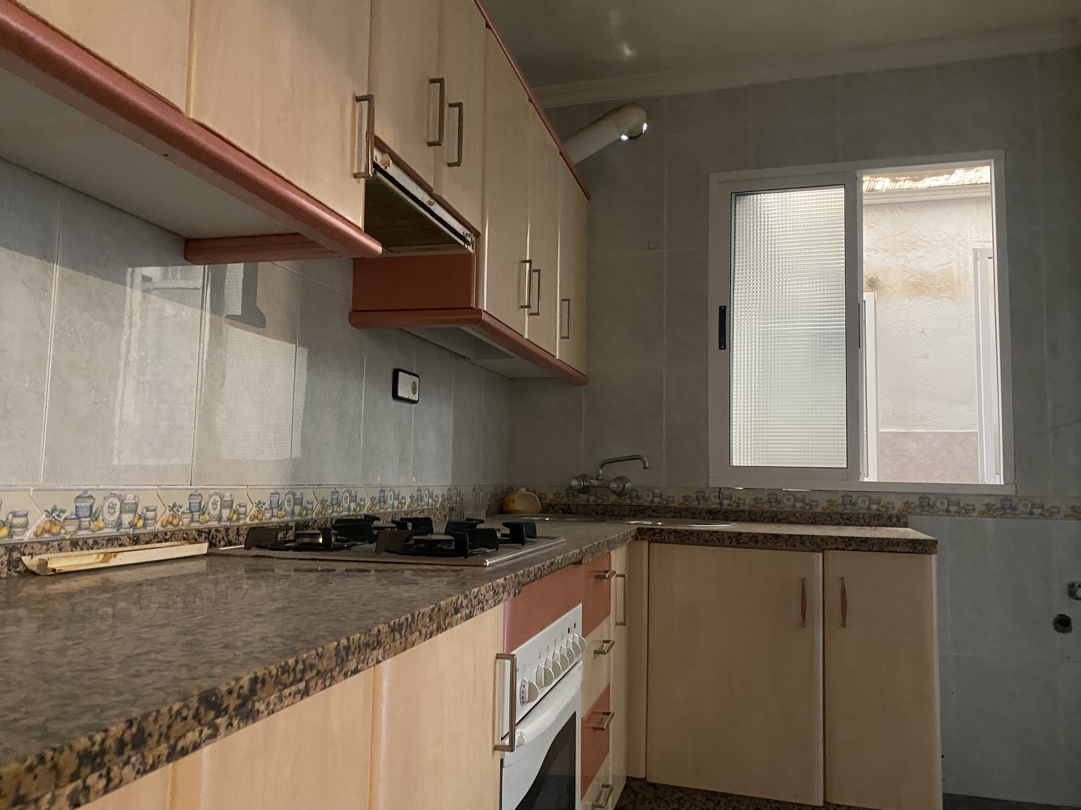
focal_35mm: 26
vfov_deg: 53.1
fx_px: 812
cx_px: 540
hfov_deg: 67.3
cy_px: 405
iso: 500
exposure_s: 1/25
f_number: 1.8
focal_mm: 4.25
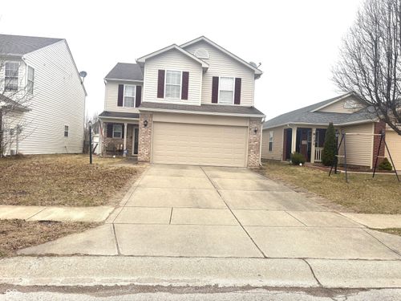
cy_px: 150
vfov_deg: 53.1
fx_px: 301
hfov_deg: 67.3
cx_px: 200
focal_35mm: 26
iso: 32
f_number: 1.6
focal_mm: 5.96
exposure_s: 1/163
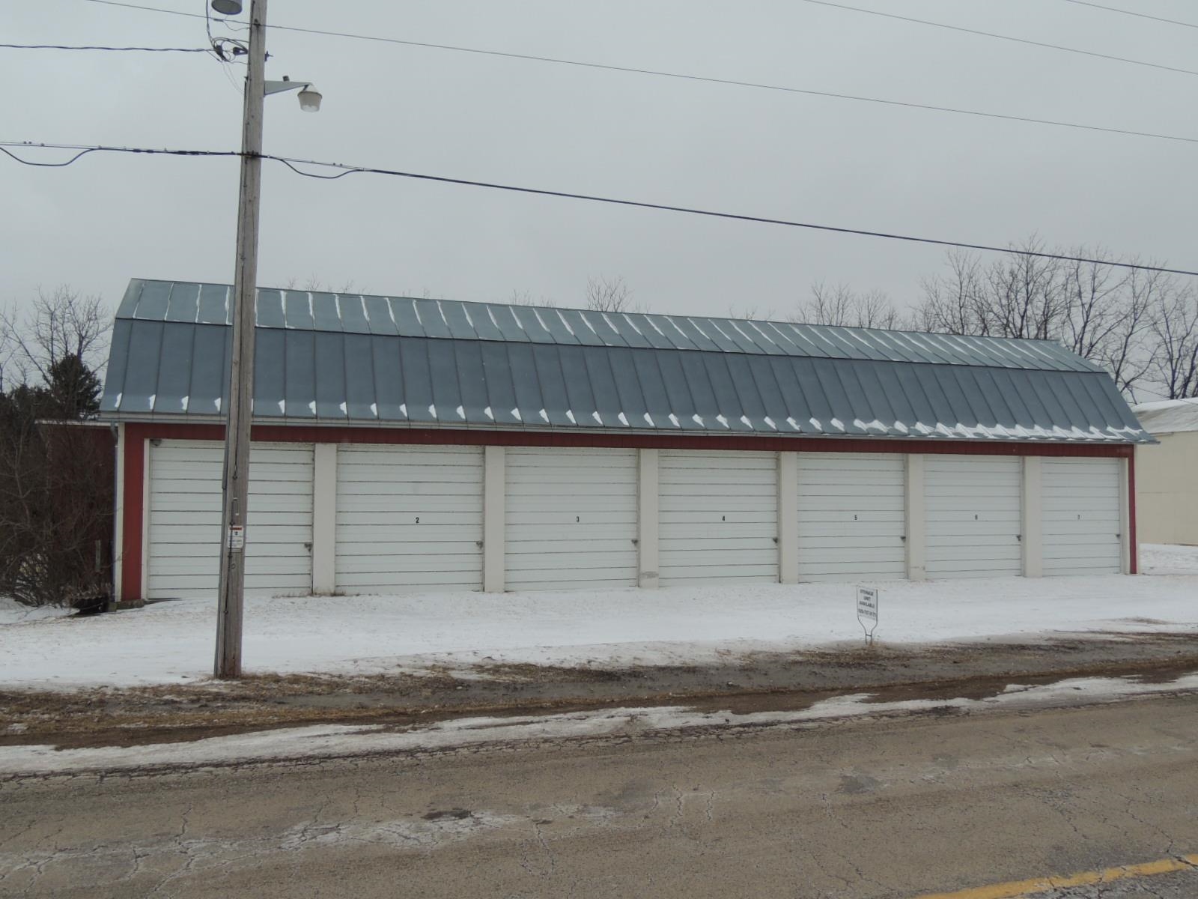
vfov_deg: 46.8
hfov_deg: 60.0
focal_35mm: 30
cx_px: 599
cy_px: 450
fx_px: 1038
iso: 100
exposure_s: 1/1000
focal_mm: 5.3
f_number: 3.1
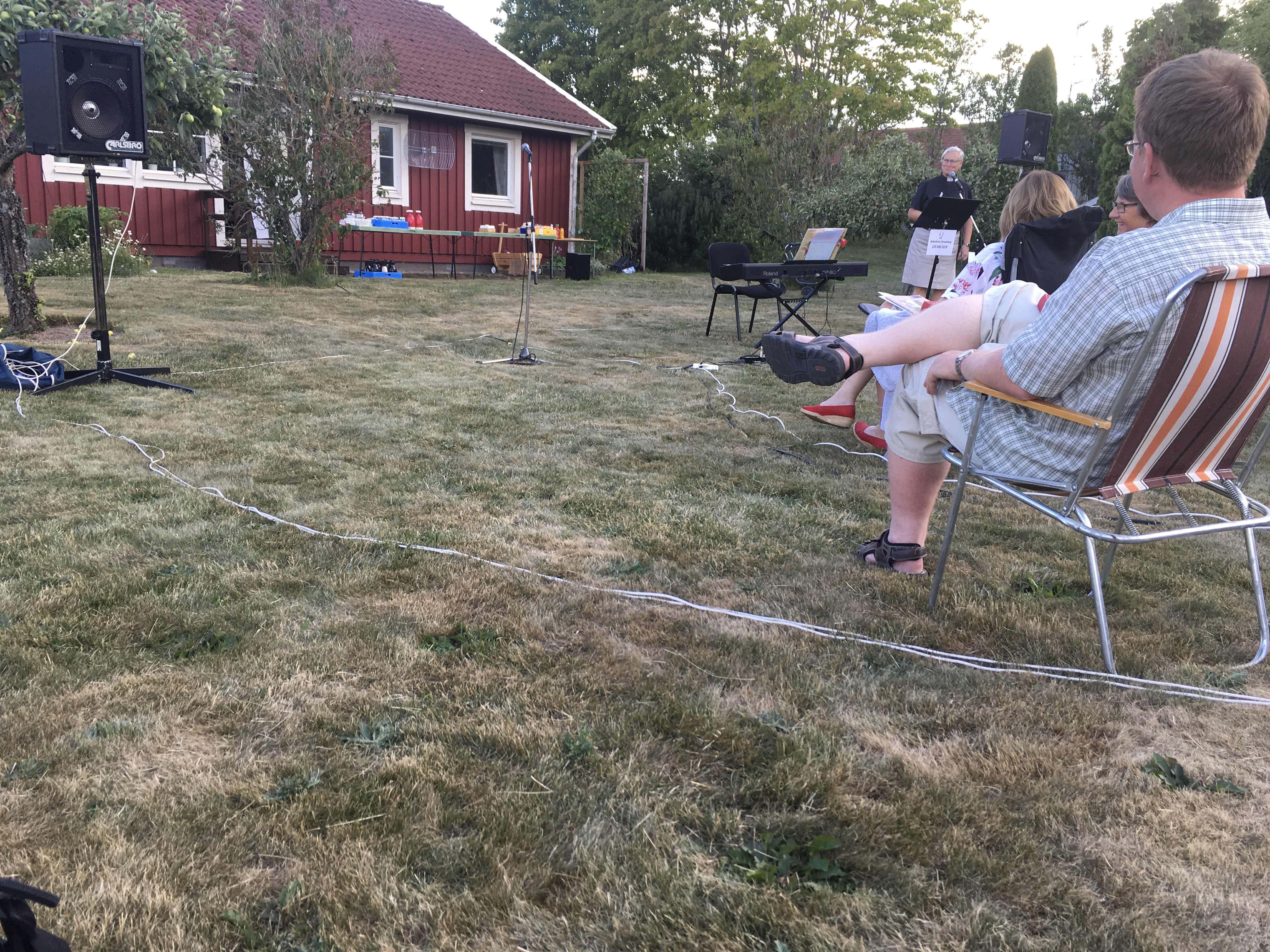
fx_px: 1064
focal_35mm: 29
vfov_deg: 48.2
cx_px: 635
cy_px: 476
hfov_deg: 61.7
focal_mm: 4.15
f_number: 2.2
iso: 25
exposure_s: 1/123
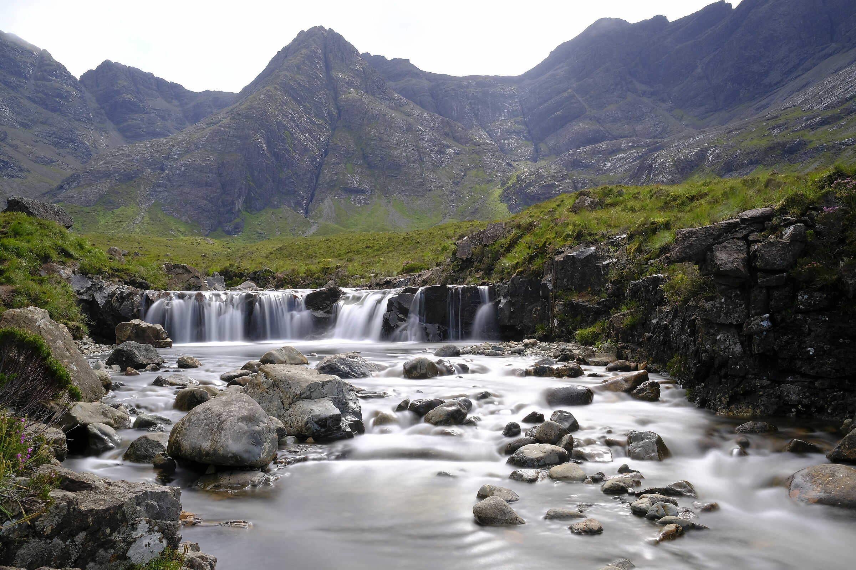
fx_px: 832
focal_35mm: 35
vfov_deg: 37.9
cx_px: 428
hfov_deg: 54.4
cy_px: 285
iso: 200
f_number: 16
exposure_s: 20
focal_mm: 23
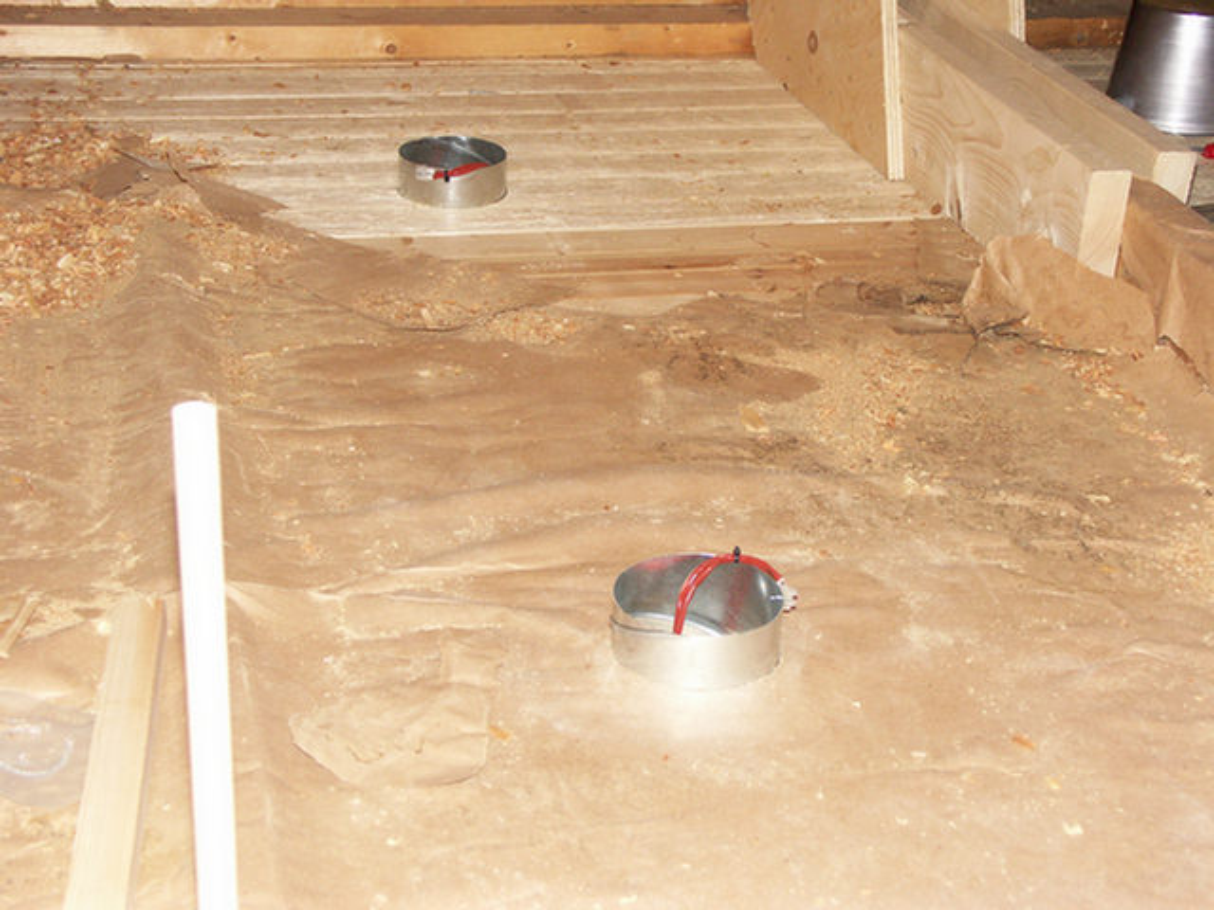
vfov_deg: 23.3
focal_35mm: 63
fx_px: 2209
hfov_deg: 30.7
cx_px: 607
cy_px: 455
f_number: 3.2
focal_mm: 15.63
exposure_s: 1/60
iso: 200
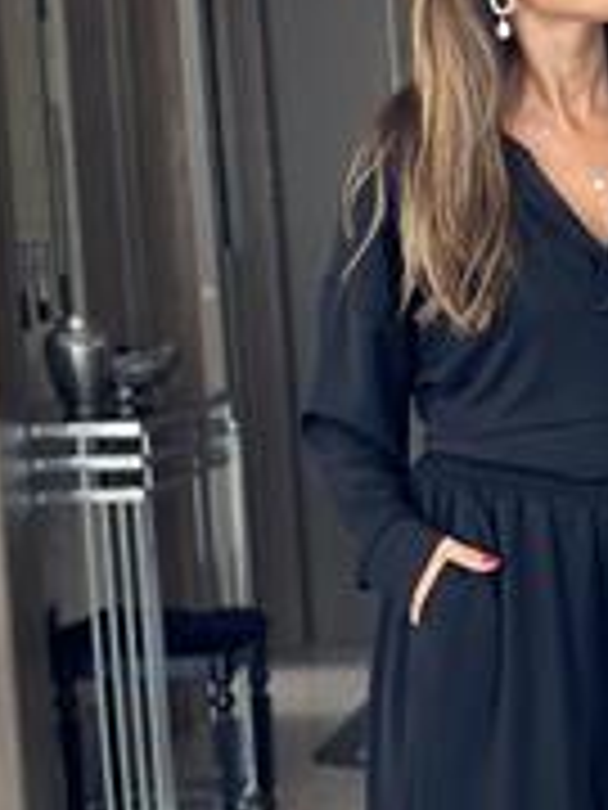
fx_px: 3162
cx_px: 617
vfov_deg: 14.5
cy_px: 657
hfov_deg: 10.9
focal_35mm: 135
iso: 125
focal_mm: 6.86
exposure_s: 1/60
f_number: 1.78
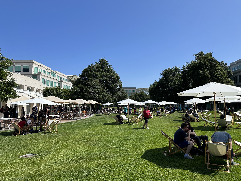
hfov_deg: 69.4
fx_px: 174
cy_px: 94
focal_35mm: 25
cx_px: 121
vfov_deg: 54.9
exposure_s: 1/5525
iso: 80
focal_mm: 6.86
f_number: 1.78
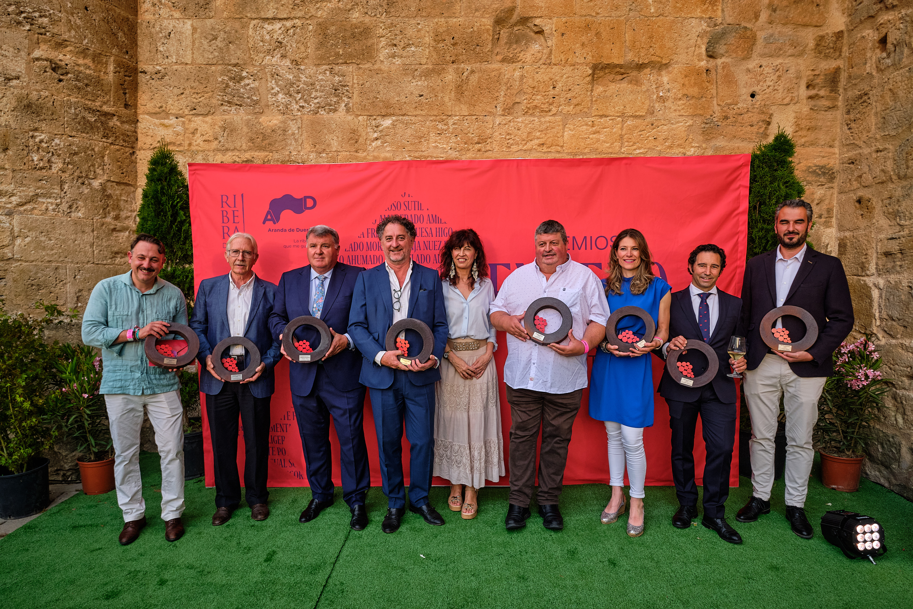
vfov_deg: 61.9
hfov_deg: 84.0
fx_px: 507
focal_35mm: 20
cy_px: 304
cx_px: 456
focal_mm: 13.2
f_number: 4
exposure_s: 1/400
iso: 400
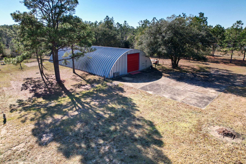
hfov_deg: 78.6
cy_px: 82
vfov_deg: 57.2
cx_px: 123
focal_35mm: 22
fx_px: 150
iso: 100
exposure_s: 1/30
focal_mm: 8.38
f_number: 2.8
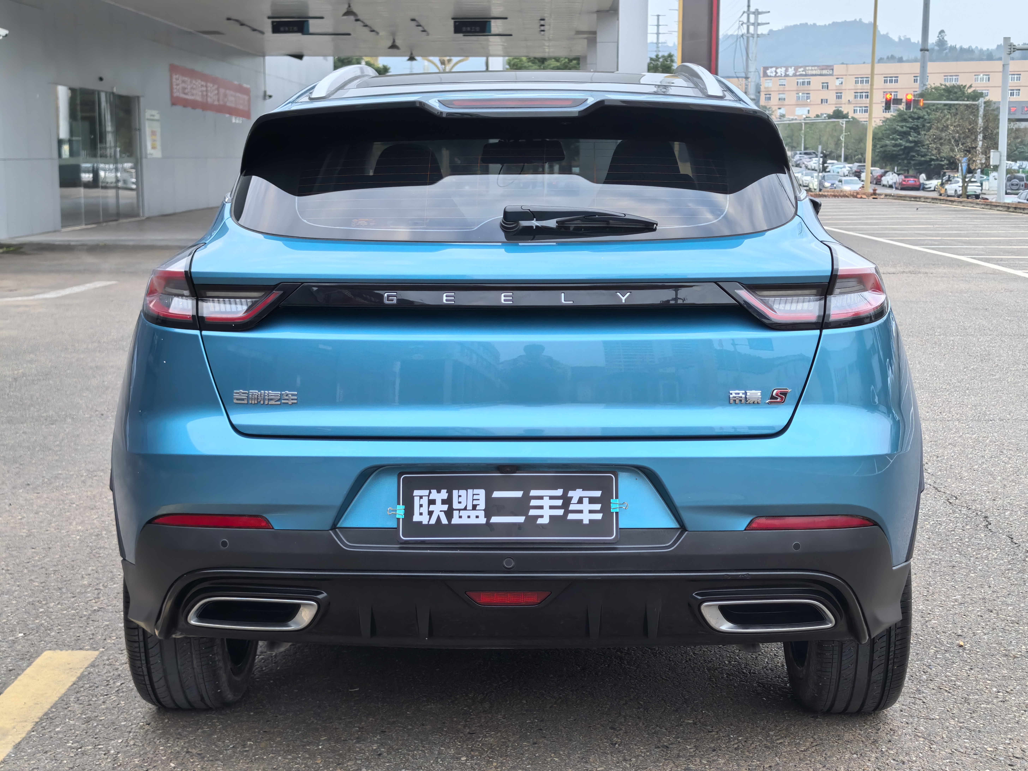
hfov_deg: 35.5
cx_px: 514
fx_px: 1604
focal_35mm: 54
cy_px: 386
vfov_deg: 27.0
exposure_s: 1/100
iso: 80
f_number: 1.4
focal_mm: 6.98
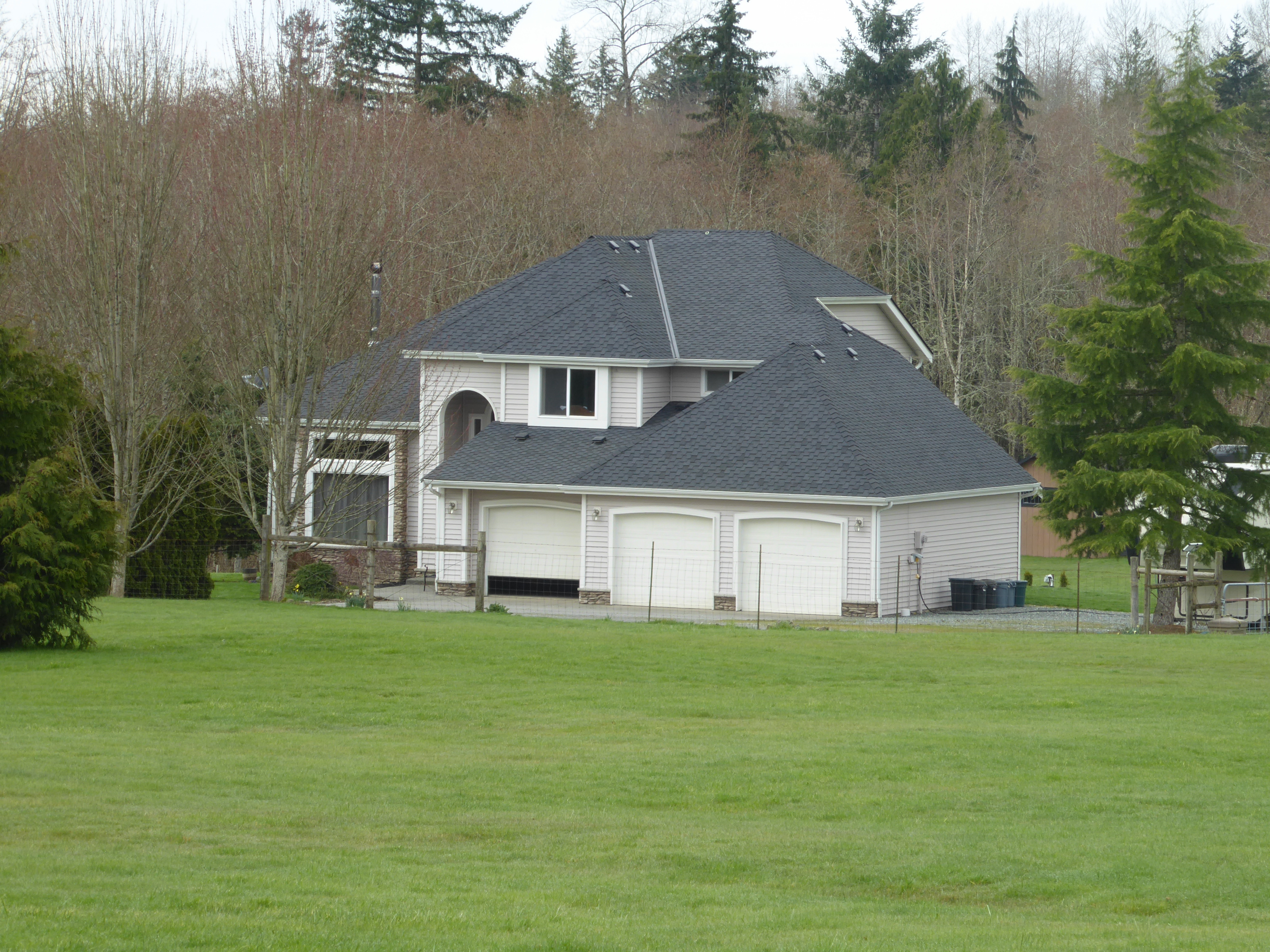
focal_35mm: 172
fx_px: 6310
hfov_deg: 11.5
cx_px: 635
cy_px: 476
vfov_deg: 8.6
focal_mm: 30.9
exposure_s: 1/125
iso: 80
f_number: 5.6
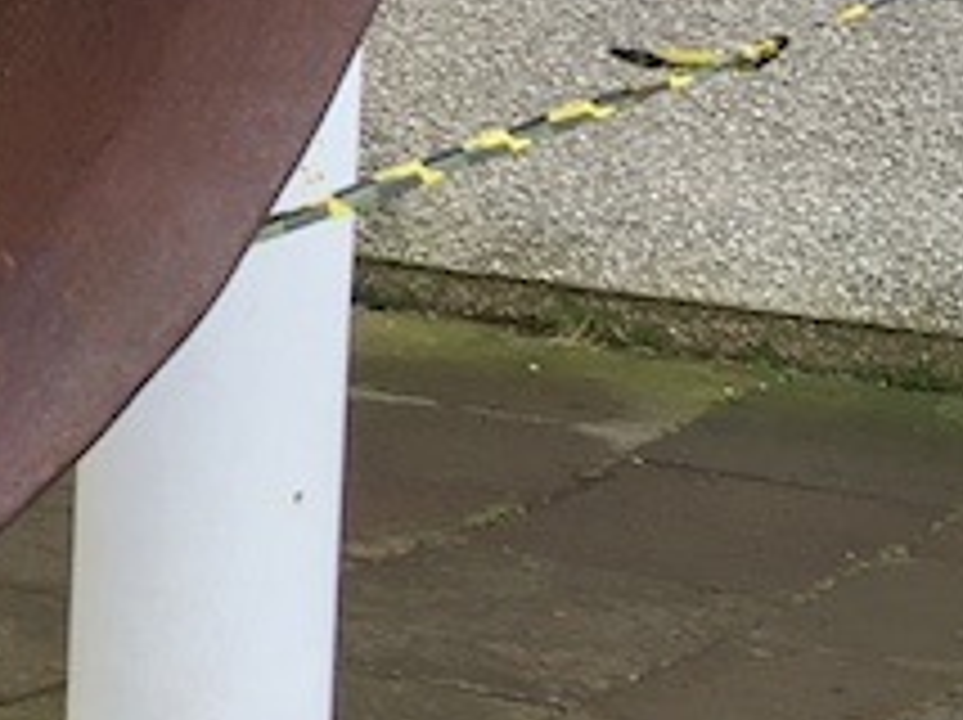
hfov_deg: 9.9
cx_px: -1168
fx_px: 5030
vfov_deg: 8.1
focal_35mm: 181
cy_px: -158
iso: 25
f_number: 2.2
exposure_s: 1/100
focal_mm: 4.15
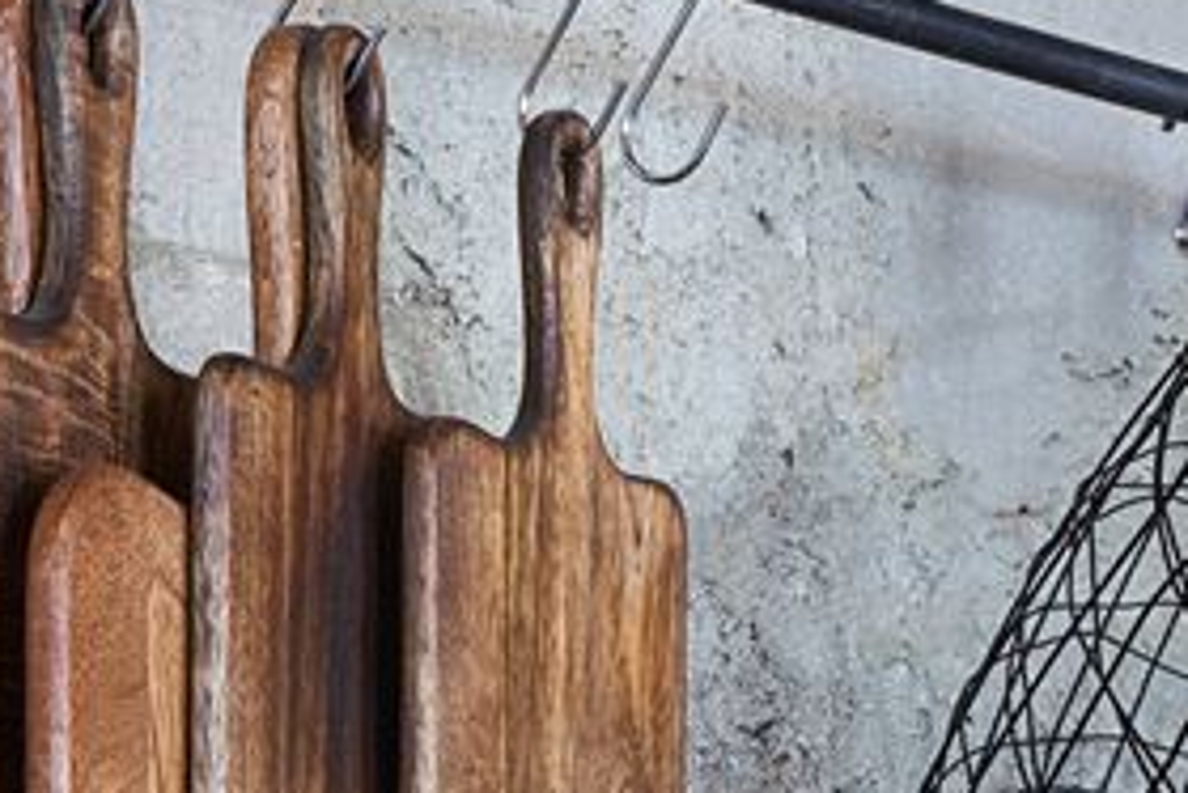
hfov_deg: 16.9
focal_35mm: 120
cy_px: 1026
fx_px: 3962
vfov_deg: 11.2
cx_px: 993
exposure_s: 1/1.59
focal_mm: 35
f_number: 8
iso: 100
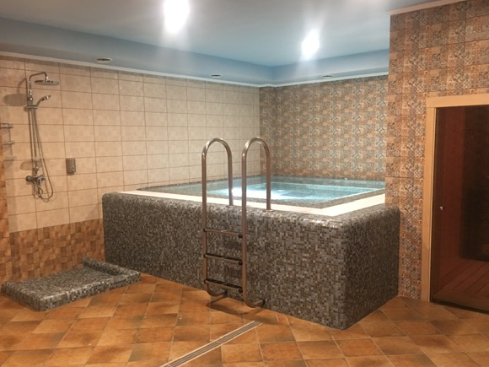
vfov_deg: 44.1
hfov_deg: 56.8
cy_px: 199
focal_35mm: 32
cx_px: 244
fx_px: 452
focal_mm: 4.15
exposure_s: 1/10
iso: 80
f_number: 2.2
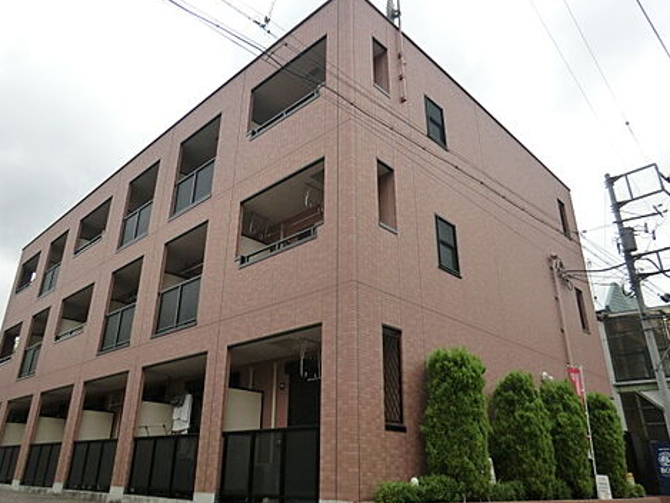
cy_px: 244
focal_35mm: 26
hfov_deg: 67.2
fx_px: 503
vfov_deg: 53.1
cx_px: 310
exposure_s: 1/320
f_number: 3.2
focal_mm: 4.3
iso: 80
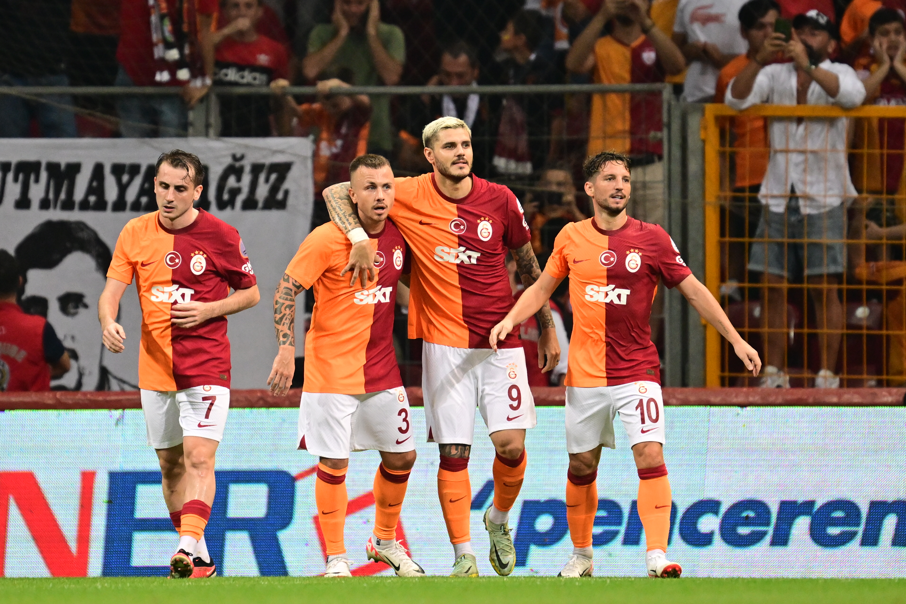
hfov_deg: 2.5
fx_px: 21138
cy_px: 302
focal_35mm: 840
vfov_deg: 1.6
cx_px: 453
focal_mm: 560
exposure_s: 1/800
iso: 2500
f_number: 4
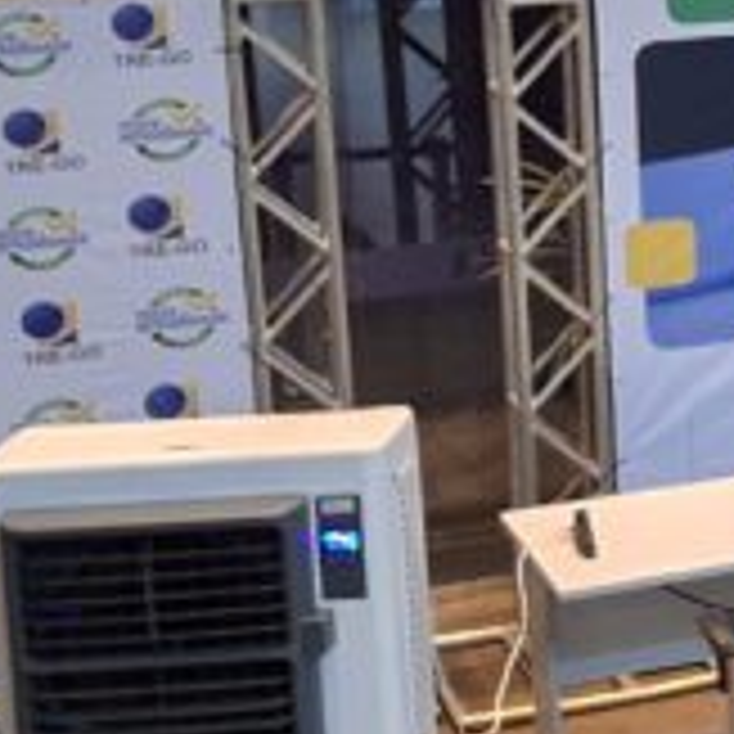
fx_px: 3071
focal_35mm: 128
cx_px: 1666
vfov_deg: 13.5
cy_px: 63
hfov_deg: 11.6
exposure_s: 1/24
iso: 500
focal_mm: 5.54
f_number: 1.8
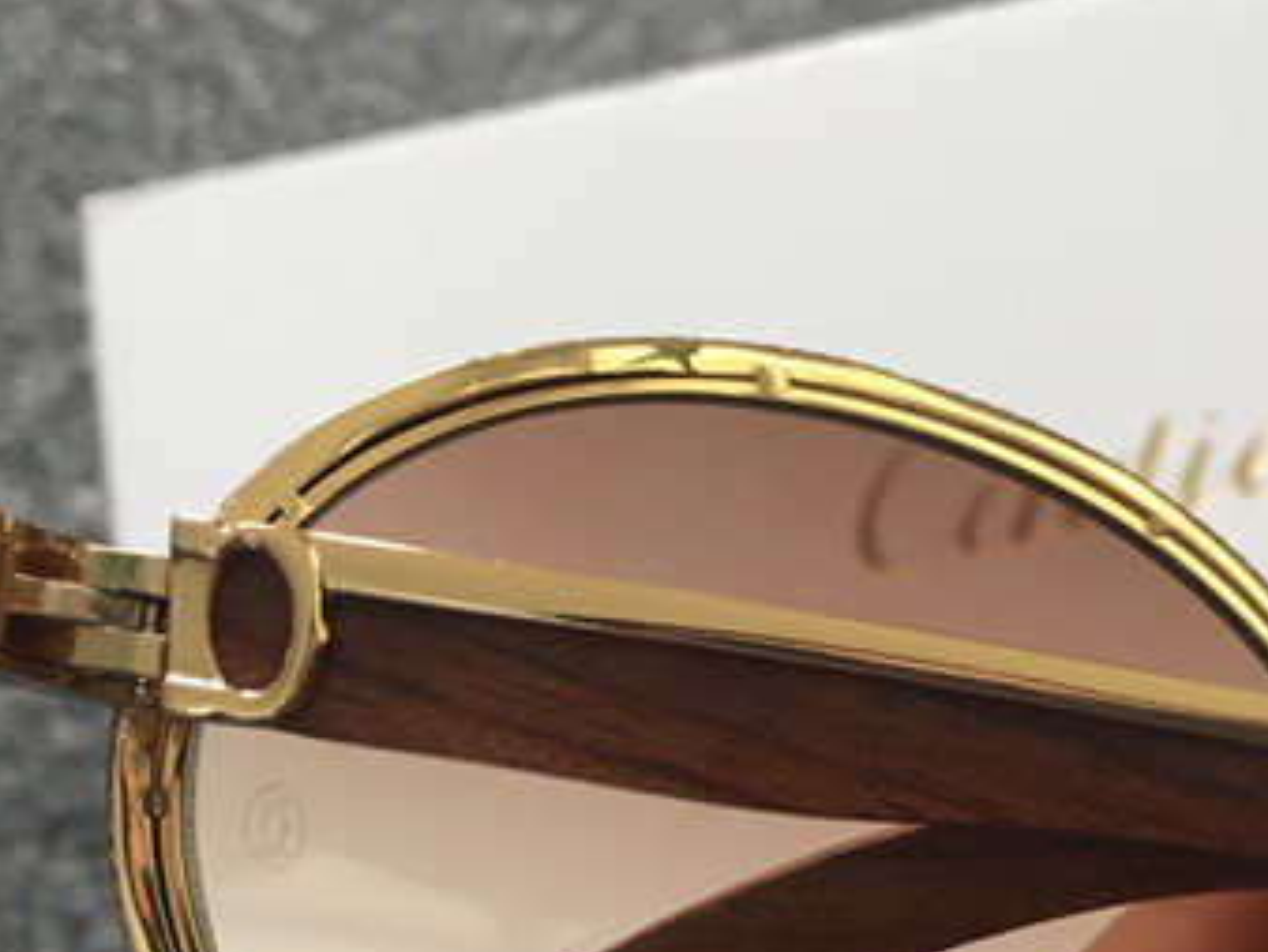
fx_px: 2199
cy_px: 853
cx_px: 788
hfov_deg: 32.0
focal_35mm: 60
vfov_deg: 23.8
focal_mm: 4.15
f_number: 2.2
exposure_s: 1/33
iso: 32
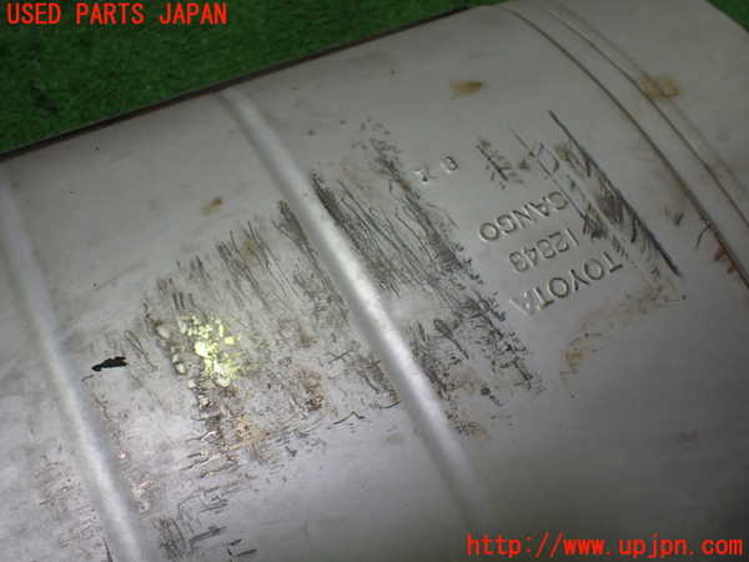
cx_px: 374
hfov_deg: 60.0
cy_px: 281
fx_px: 649
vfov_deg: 46.8
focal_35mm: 30
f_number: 2.3
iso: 250
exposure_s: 1/125
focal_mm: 5.4
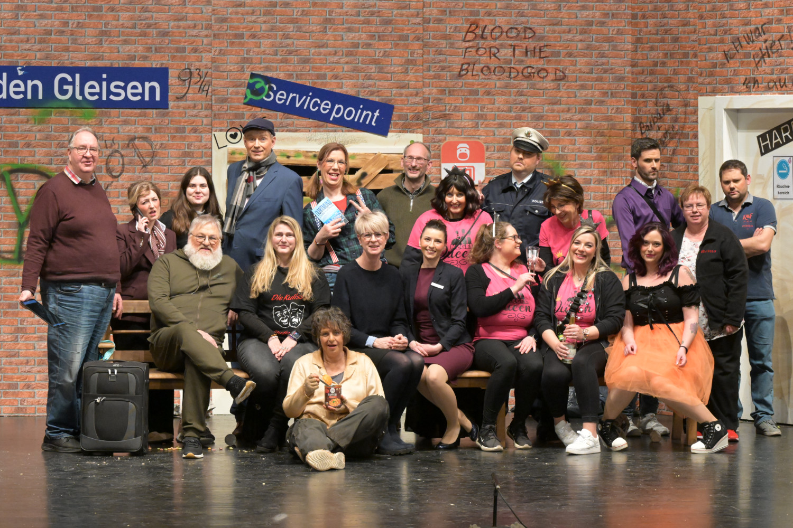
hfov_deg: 15.8
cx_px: 396
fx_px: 2863
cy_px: 264
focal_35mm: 130
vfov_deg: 10.5
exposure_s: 1/250
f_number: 10
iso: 10000
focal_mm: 130
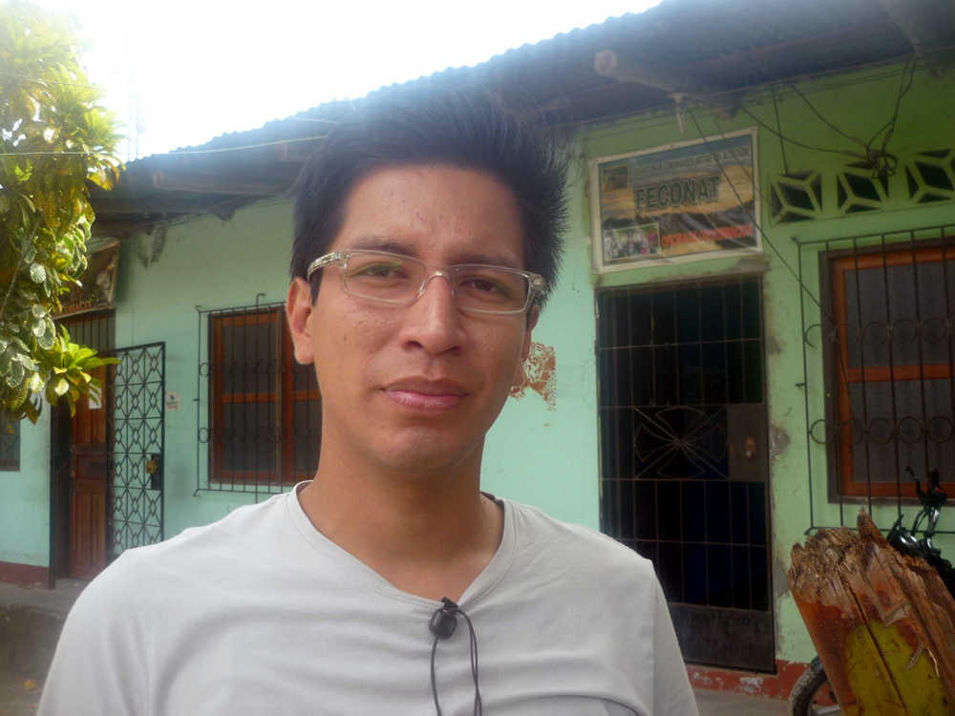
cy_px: 358
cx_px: 478
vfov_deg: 42.9
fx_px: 910
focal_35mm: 33
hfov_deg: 55.4
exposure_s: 1/200
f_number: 2.8
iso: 100
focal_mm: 5.5
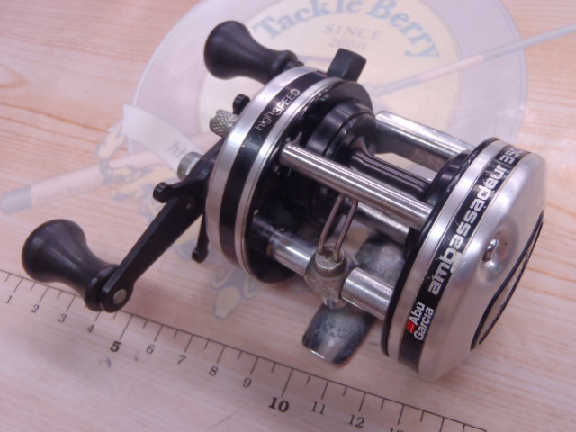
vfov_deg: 38.7
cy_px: 216
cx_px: 288
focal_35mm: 37
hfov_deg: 50.1
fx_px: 616
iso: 200
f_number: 4.7
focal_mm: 6.64
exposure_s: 1/30
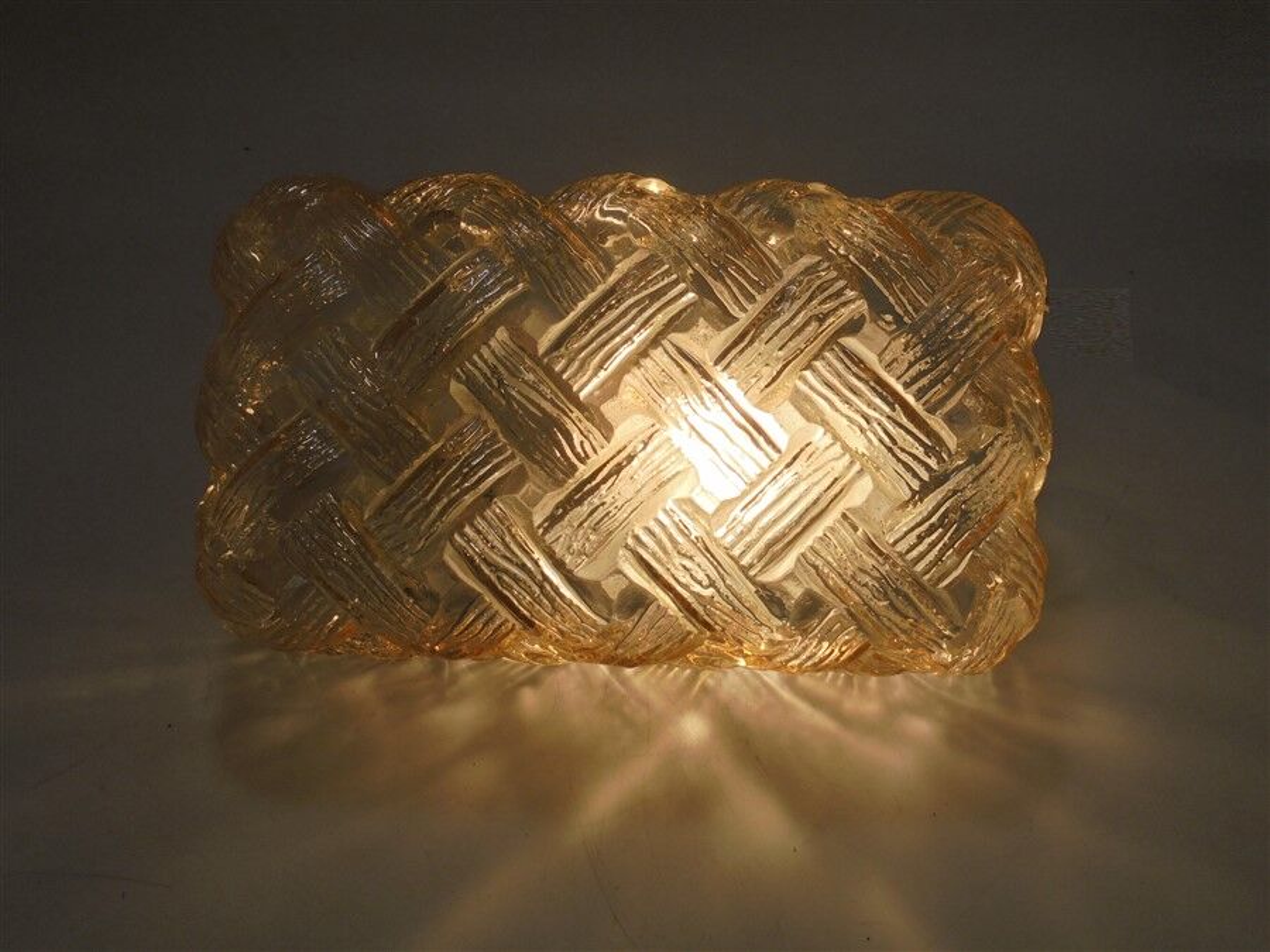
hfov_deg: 54.0
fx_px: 1247
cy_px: 476
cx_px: 635
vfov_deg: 41.8
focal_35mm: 34
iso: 100
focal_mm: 6.1
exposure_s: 1/800
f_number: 4
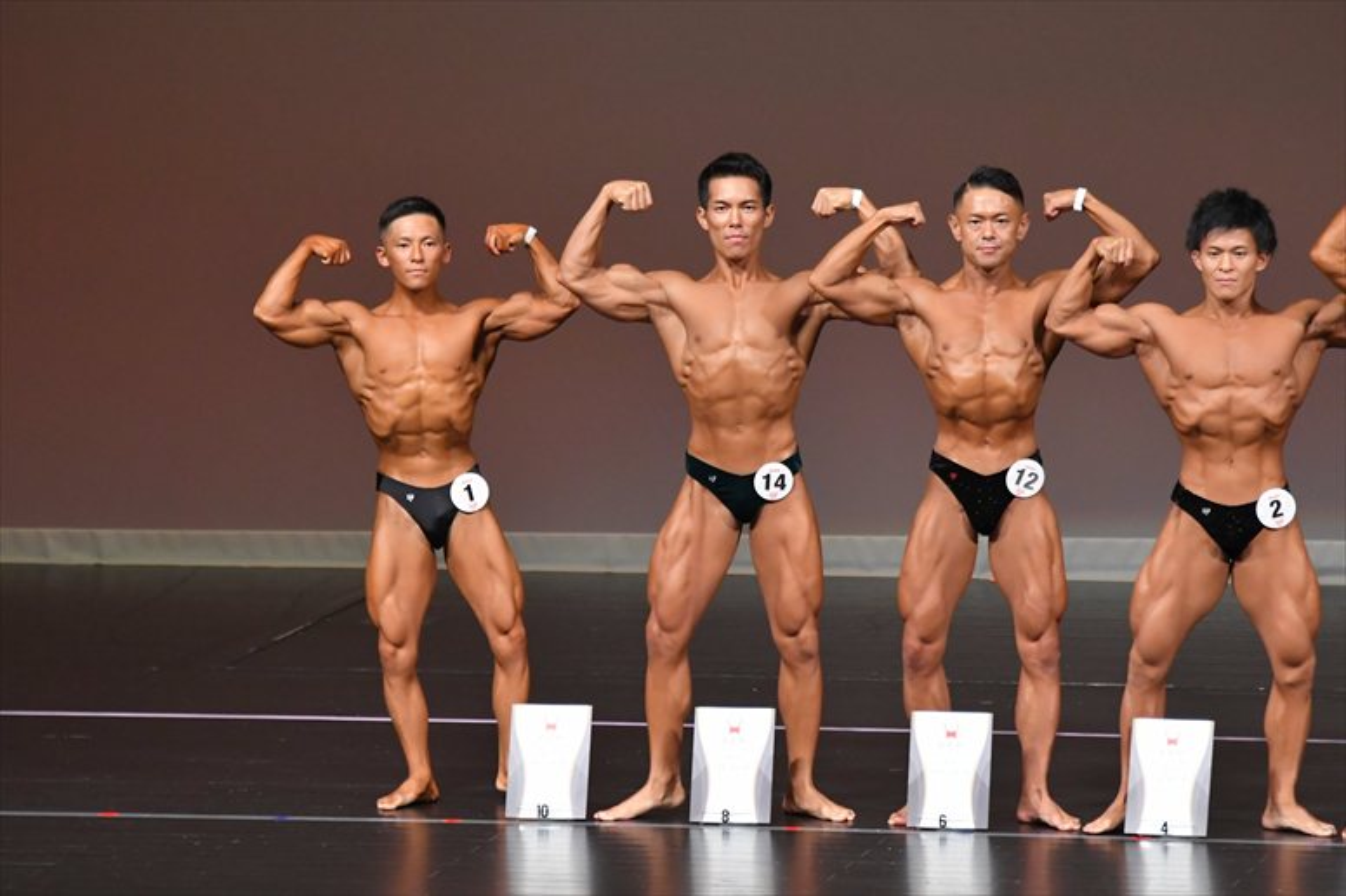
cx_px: 673
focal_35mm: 300
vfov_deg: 4.6
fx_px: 11211
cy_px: 448
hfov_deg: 6.9
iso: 4000
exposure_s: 1/400
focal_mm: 200
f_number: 5.6
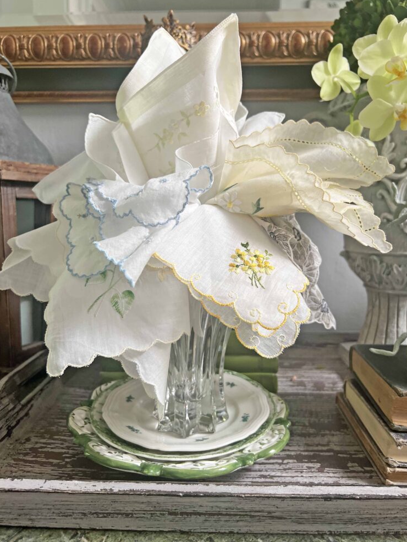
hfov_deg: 51.4
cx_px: 207
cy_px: 267
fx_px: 423
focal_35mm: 27
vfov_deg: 65.3
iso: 100
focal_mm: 5.7
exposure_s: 1/121
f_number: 1.5
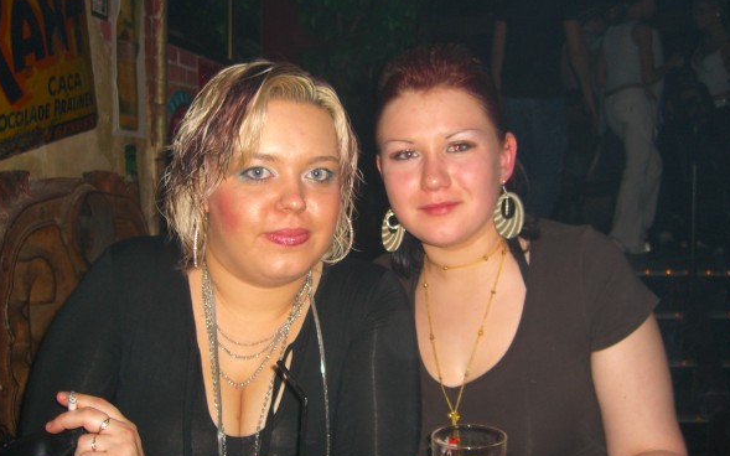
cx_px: 363
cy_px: 254
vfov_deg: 31.2
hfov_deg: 48.2
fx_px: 816
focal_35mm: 41
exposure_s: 1/60
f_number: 2.8
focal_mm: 7.9
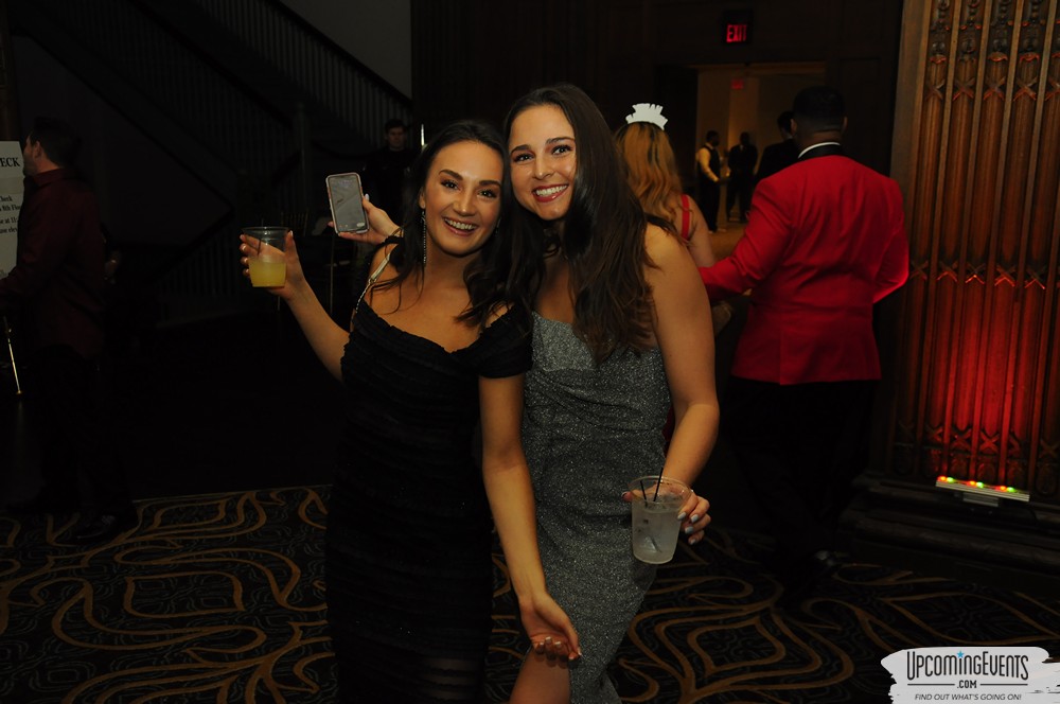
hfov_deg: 51.3
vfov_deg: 35.4
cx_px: 530
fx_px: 1103
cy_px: 352
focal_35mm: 38
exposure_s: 1/60
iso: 800
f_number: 5.6
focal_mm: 25
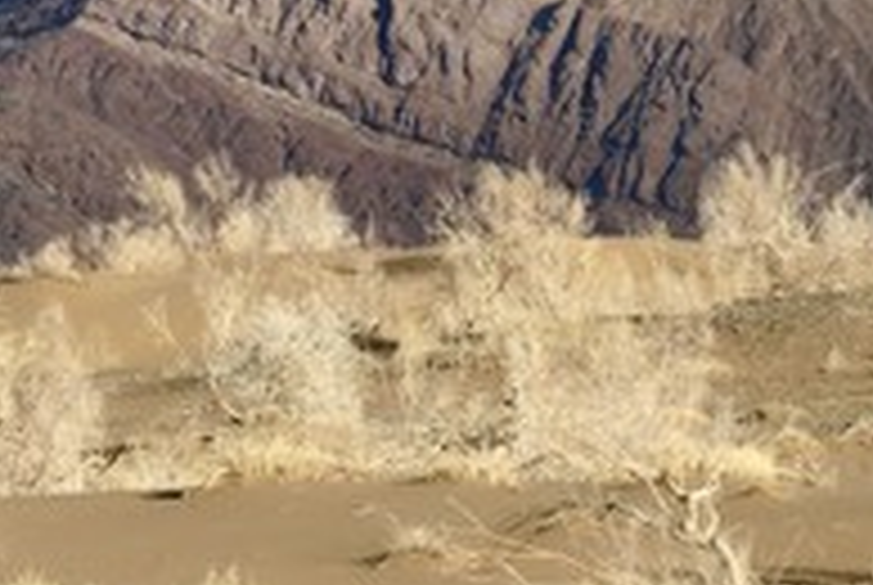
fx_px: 10492
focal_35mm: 432
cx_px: 504
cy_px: 248
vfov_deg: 3.2
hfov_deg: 4.8
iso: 200
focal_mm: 200
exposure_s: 1/200
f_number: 14
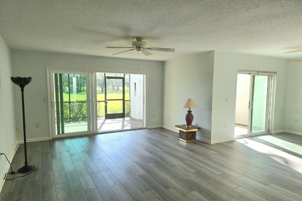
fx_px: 201
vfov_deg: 53.0
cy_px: 111
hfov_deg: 73.8
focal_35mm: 24
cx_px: 151
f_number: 1.8
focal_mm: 6.4
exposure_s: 1/182
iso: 25
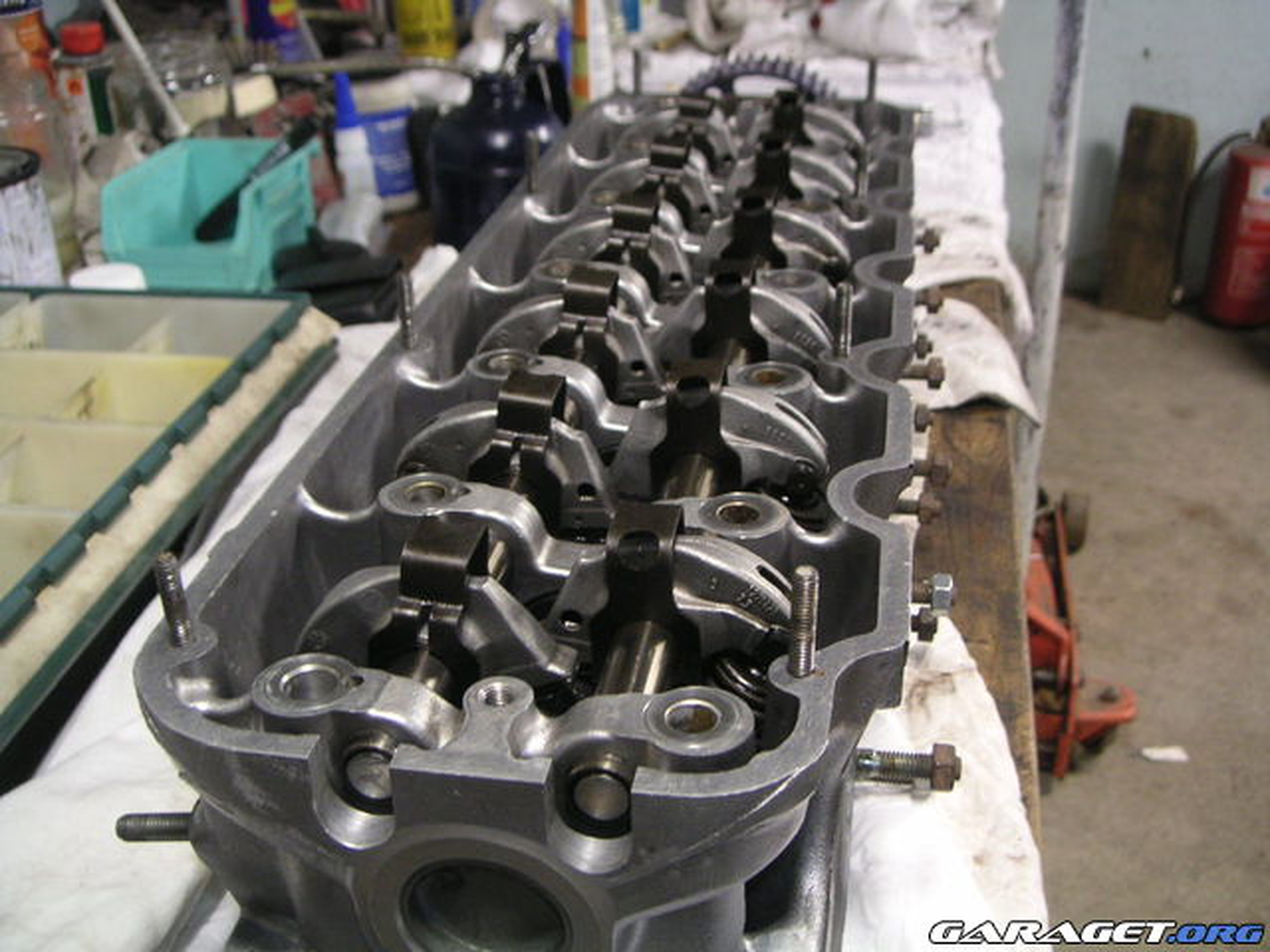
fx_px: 1394
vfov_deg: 37.7
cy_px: 476
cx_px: 635
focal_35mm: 38
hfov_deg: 49.0
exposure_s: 1/10
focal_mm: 6
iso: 100
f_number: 2.8
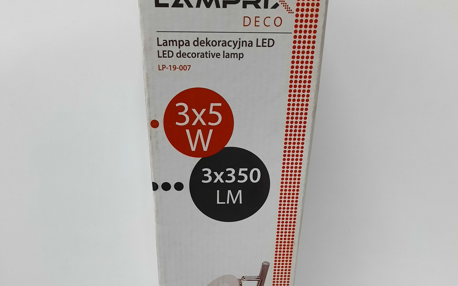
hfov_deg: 54.0
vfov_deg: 33.8
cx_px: 230
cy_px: 245
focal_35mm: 36
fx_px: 449
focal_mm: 4.6
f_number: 2
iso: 320
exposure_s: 1/33
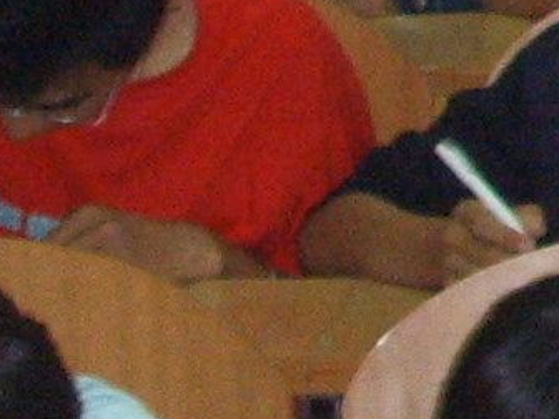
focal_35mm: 301
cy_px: -371
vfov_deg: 4.9
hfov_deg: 6.3
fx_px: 4861
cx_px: 1386
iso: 191
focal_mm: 6.6
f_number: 3.5
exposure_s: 1/45
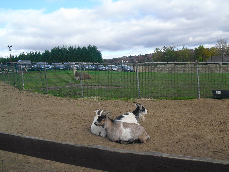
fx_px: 238
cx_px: 114
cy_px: 86
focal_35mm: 36
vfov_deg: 39.7
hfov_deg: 51.4
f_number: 7.8
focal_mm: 6.3
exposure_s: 1/100
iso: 100
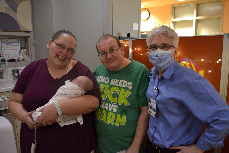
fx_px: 172
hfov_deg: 67.4
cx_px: 114
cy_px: 76
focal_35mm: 27
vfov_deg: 47.9
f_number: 3.5
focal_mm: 18
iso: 2200
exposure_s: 1/60
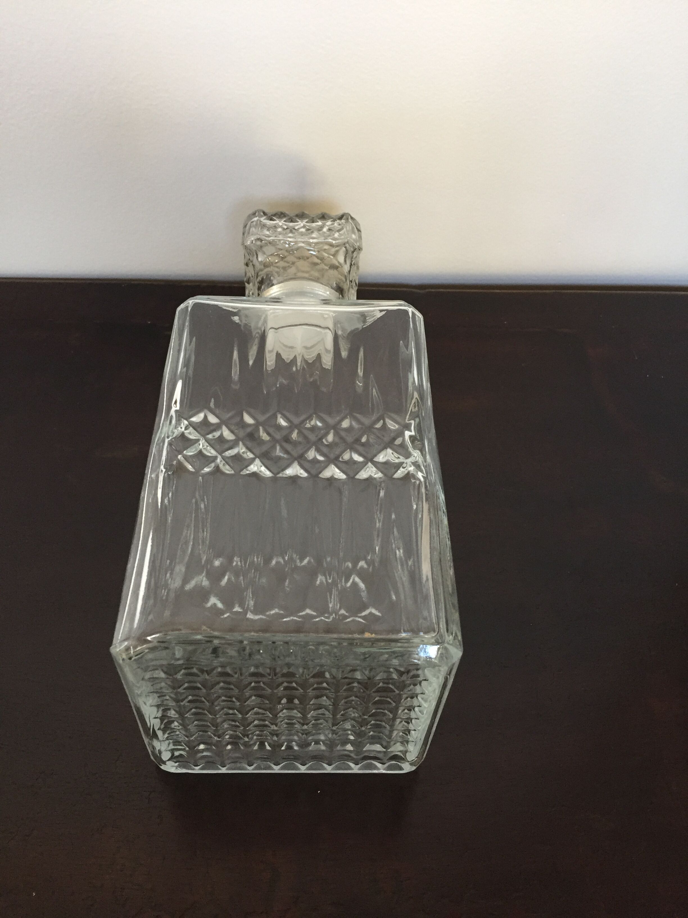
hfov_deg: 48.2
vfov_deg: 61.7
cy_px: 459
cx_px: 344
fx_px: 769
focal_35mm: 29
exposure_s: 1/33
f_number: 2.2
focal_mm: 4.15
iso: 200
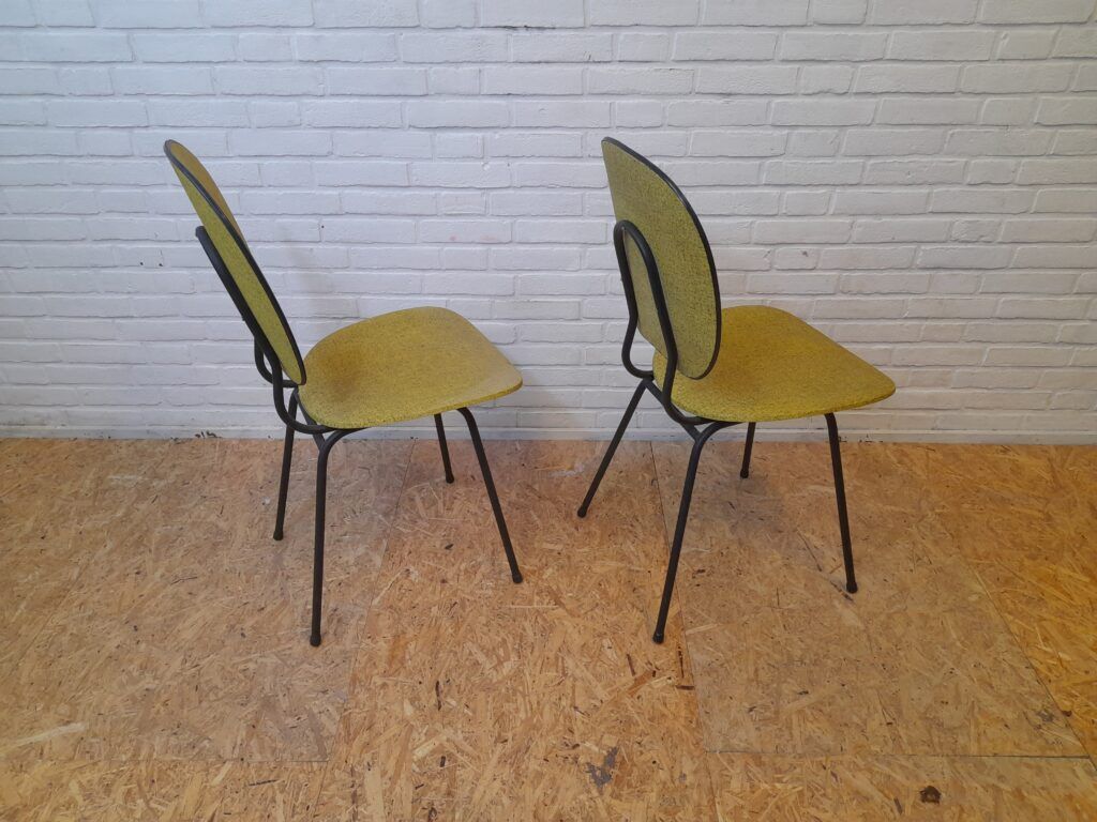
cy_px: 411
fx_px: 792
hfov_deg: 69.4
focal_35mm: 25
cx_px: 548
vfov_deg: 54.9
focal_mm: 4.6
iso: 160
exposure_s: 1/50
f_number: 2
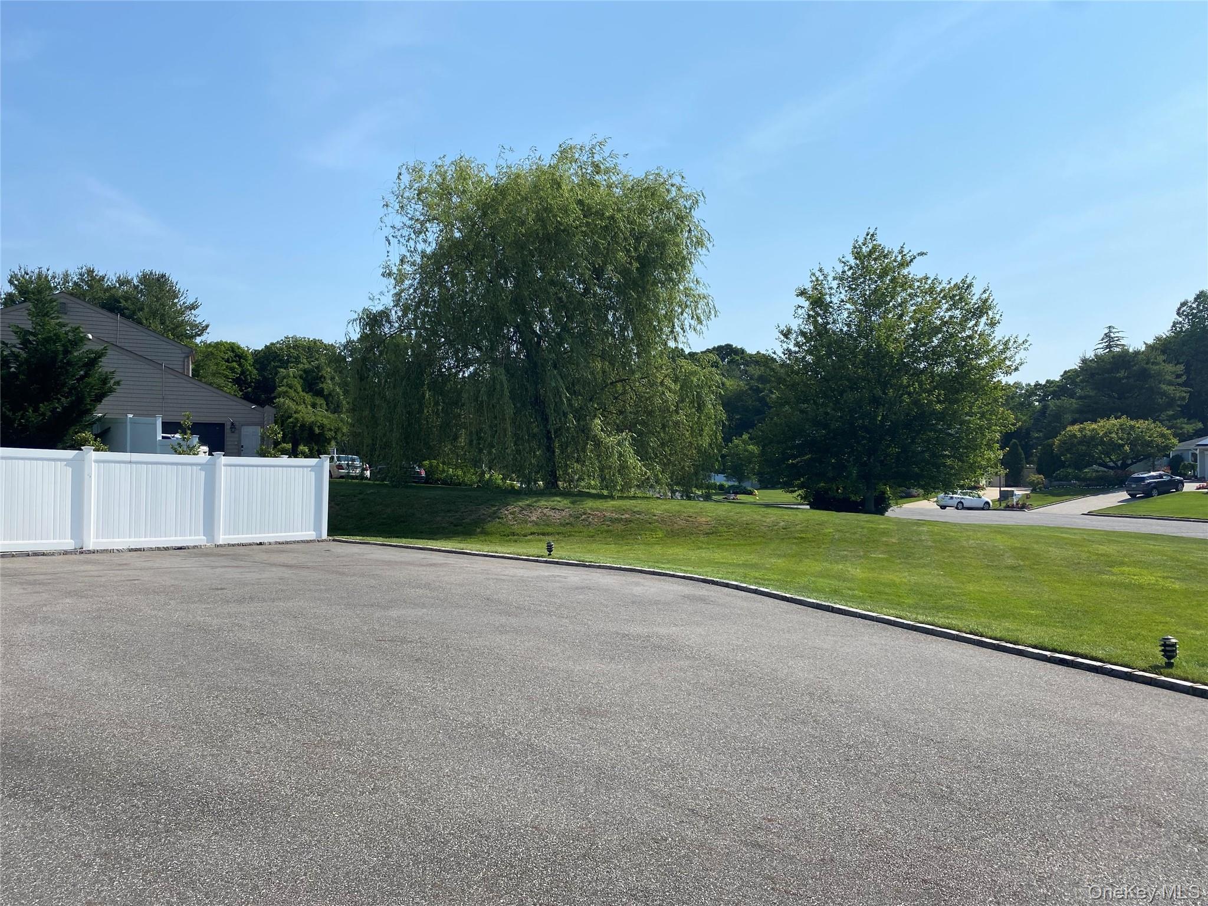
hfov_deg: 67.3
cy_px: 453
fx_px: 907
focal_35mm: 26
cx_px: 604
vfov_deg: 53.1
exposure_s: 1/4115
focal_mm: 4.25
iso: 32
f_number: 1.8
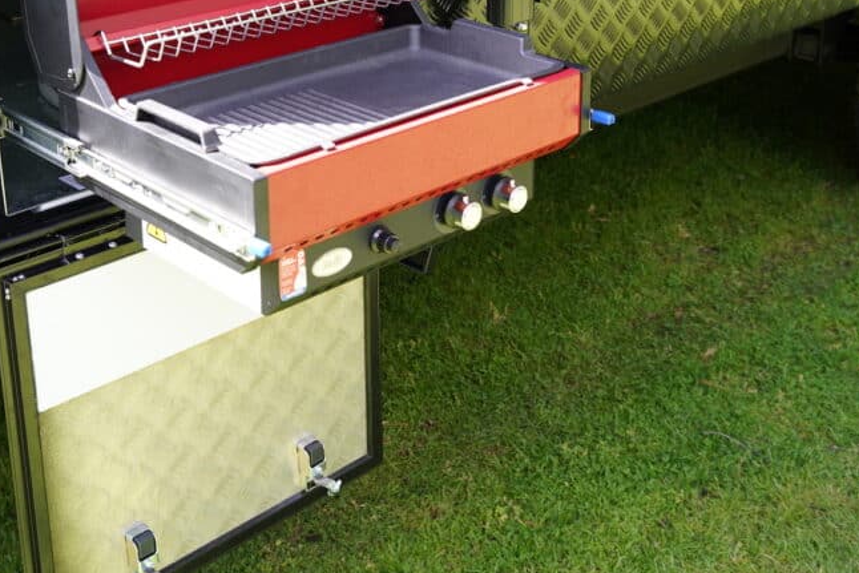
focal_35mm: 52
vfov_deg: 25.3
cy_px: 73
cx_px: 378
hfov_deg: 38.1
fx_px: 1241
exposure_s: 1/60
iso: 200
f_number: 5
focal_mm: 28
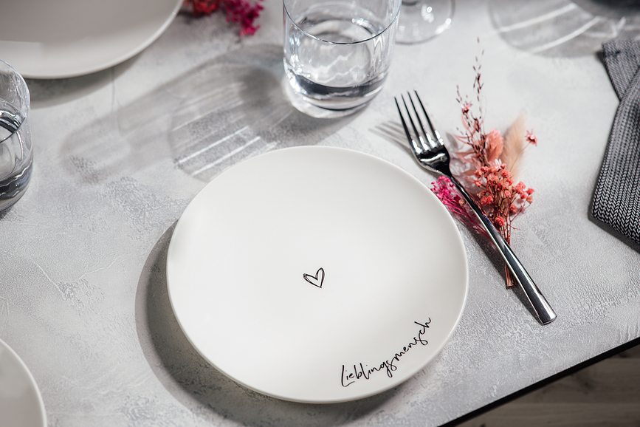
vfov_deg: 13.0
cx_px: 320
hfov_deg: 19.5
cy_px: 214
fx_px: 1867
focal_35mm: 105
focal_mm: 105
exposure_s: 1/250
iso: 100
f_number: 2.8
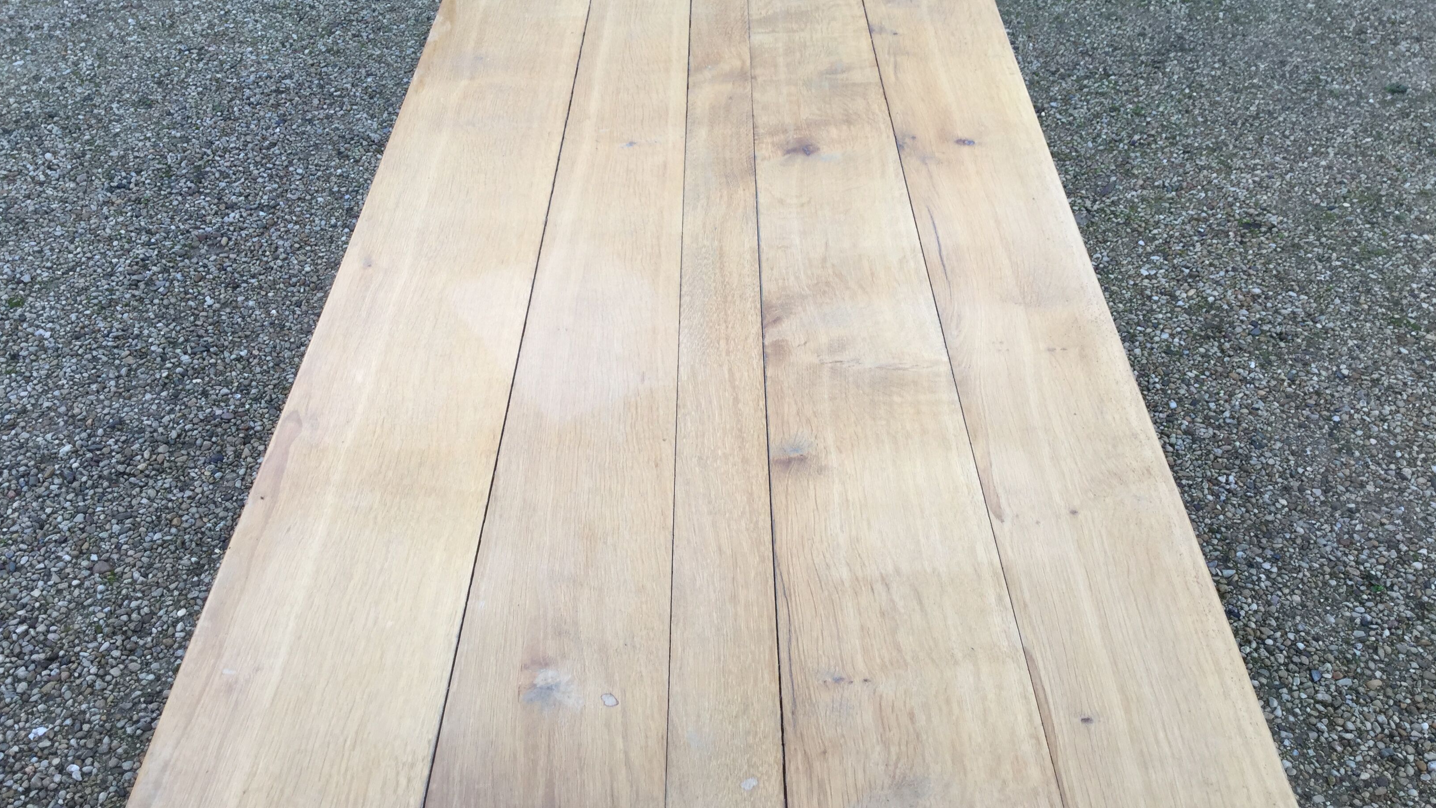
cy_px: 337
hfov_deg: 58.0
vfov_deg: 34.6
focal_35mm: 34
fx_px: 1295
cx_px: 718
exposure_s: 1/105
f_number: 2.4
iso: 25
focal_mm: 3.3
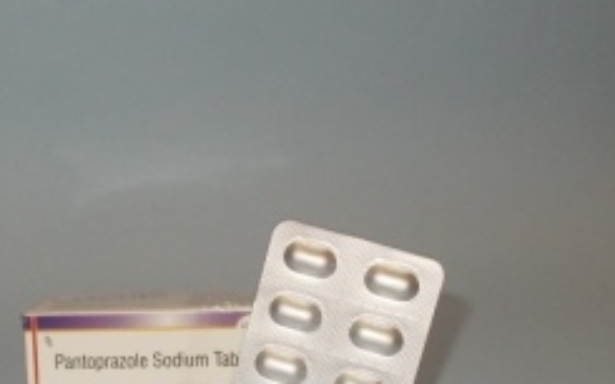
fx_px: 1106
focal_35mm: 66
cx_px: 223
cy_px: 329
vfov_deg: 19.4
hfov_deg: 30.9
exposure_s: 1/25
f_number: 3.6
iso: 200
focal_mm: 6
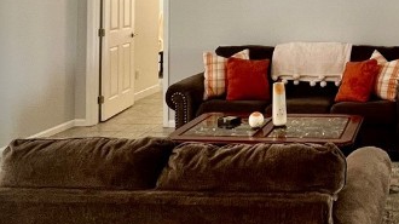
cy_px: -31
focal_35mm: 44
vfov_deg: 24.9
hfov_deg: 41.3
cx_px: 386
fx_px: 465
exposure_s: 1/60
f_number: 1.8
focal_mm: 1.57
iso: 125
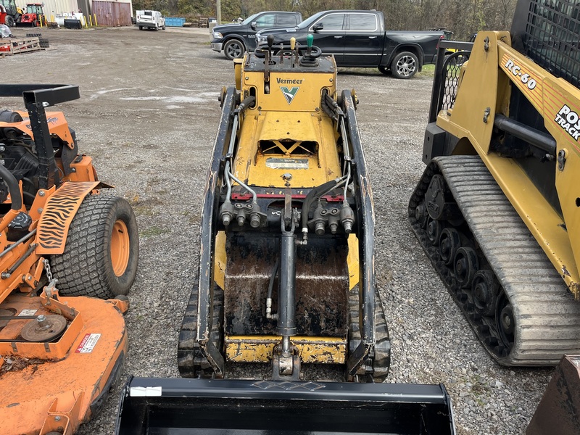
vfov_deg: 53.1
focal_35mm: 26
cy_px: 218
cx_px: 290
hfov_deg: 67.3
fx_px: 436
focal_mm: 5.1
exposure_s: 1/1000
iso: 50
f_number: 1.6
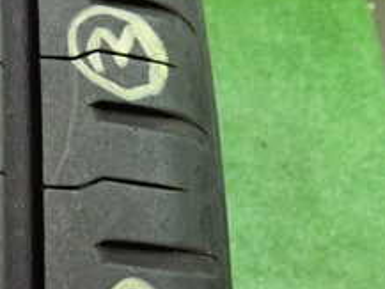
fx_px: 924
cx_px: -137
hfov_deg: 21.0
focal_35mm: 83
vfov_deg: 17.4
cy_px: -4
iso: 800
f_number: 2.3
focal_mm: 5.4
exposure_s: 1/20
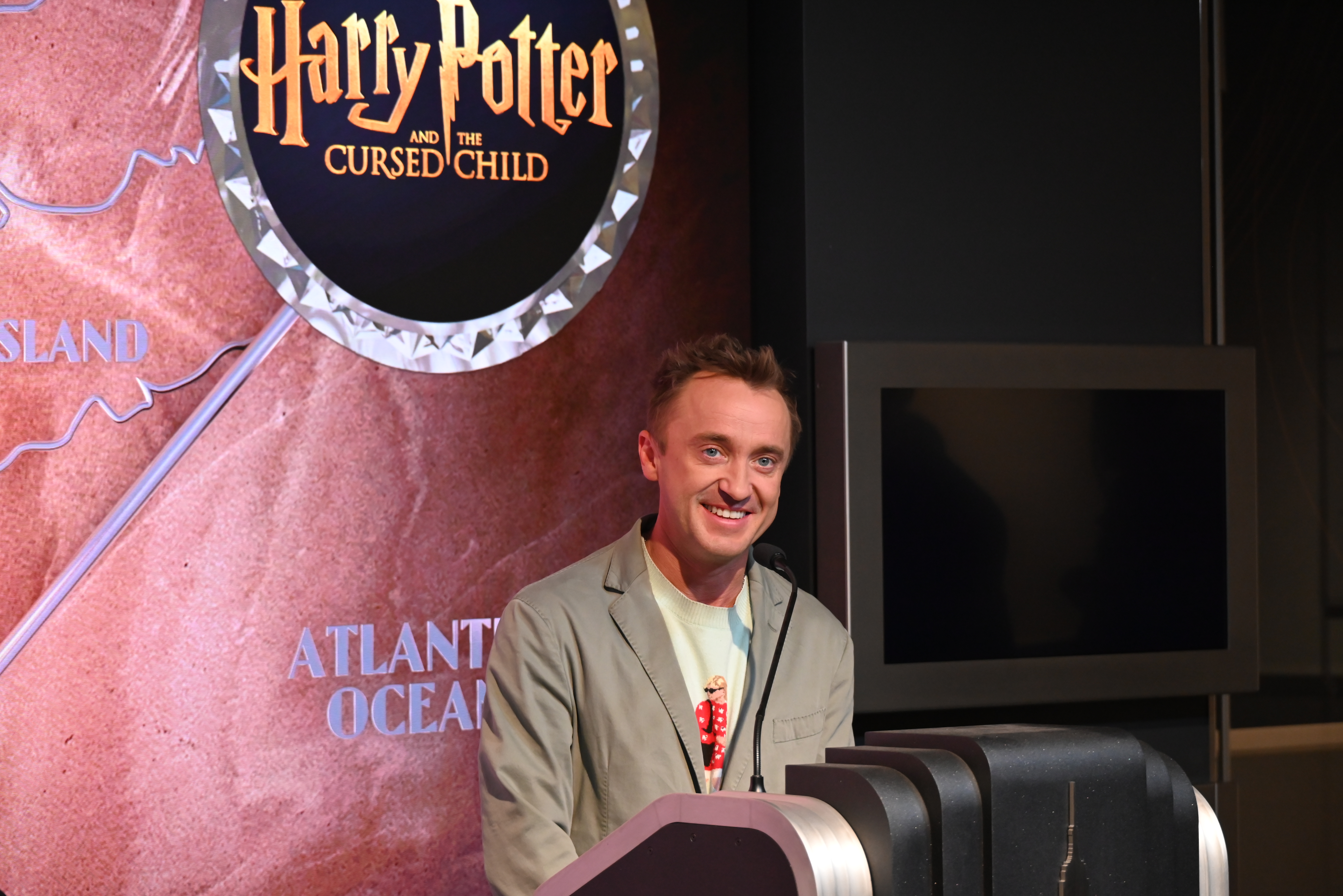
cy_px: 448
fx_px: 4292
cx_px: 672
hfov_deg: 17.8
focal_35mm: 115
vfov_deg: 11.9
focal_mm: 115
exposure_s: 1/60
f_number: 6.7
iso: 2500
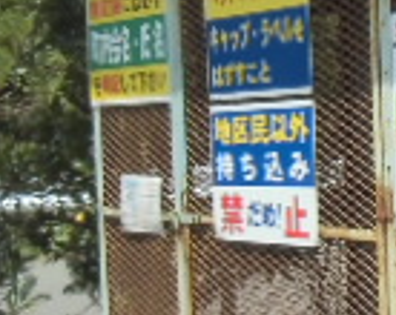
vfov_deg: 14.1
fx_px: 1276
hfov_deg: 17.0
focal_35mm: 109
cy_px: 203
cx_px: 453
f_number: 3
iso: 64
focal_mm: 4.24
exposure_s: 1/640
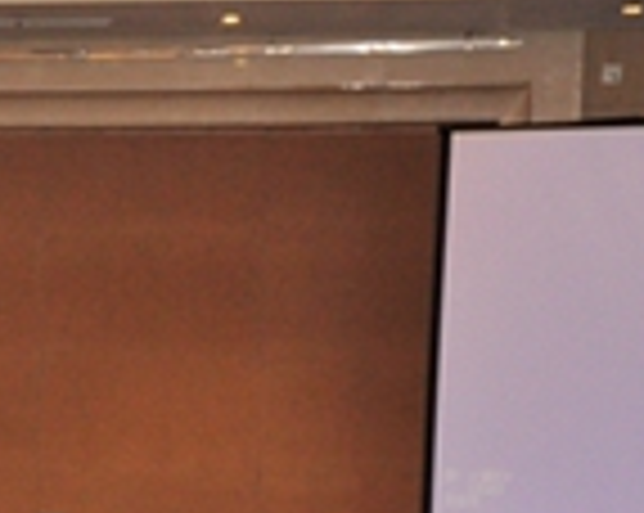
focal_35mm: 189
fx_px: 3597
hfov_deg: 10.0
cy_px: 652
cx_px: -270
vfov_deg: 8.1
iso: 560
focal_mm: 32
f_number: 4.2
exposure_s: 1/200
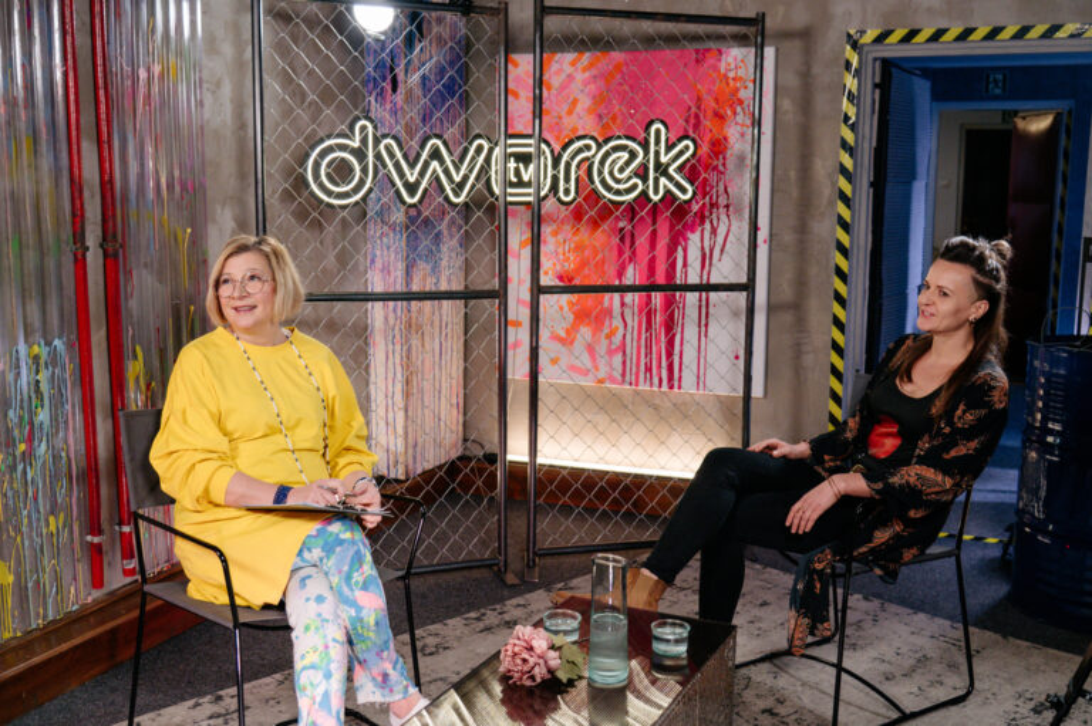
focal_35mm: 34
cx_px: 546
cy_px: 363
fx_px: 1031
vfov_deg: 38.8
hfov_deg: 55.8
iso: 3200
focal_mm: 34
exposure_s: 1/800
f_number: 4
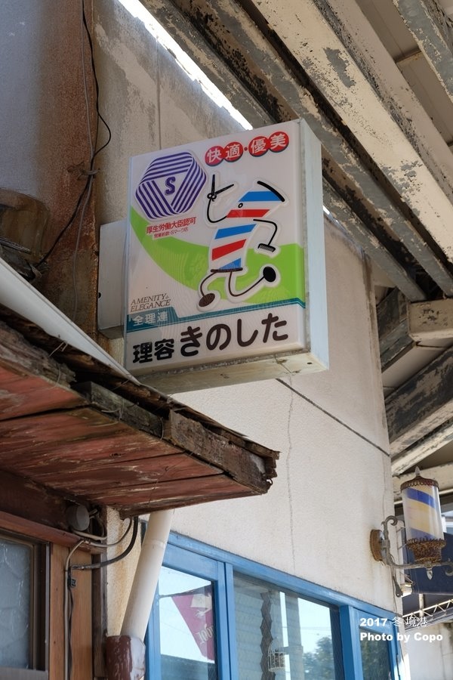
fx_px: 1151
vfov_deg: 32.9
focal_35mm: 61
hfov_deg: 22.3
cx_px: 226
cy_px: 340
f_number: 5.6
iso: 200
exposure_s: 1/170
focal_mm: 40.7
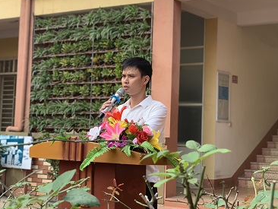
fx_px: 571
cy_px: 83
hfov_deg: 27.3
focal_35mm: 71
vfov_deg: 20.7
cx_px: 111
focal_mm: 6
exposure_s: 1/122
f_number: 2.4
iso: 20
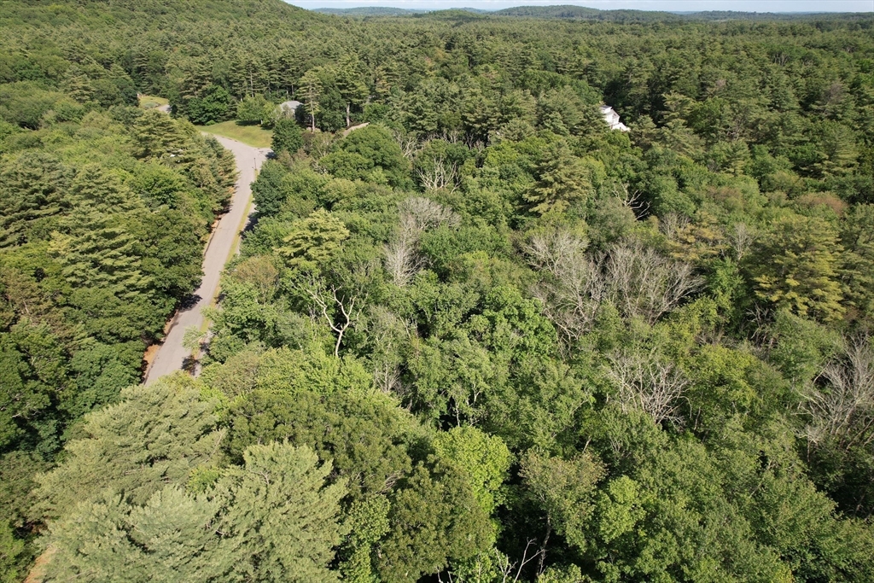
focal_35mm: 22
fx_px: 534
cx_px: 437
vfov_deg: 57.2
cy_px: 292
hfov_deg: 78.6
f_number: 2.8
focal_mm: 8.38
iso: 100
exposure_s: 1/250
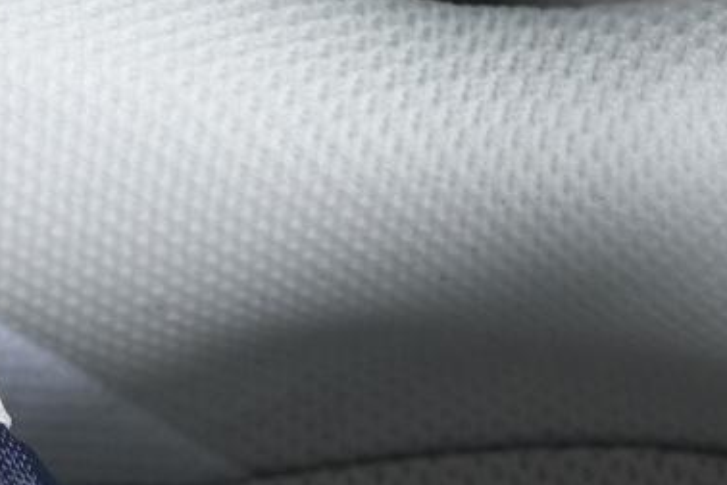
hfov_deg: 3.7
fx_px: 11167
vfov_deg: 2.5
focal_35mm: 553
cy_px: 423
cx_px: -729
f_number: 6.3
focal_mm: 50
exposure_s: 1/60
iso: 160
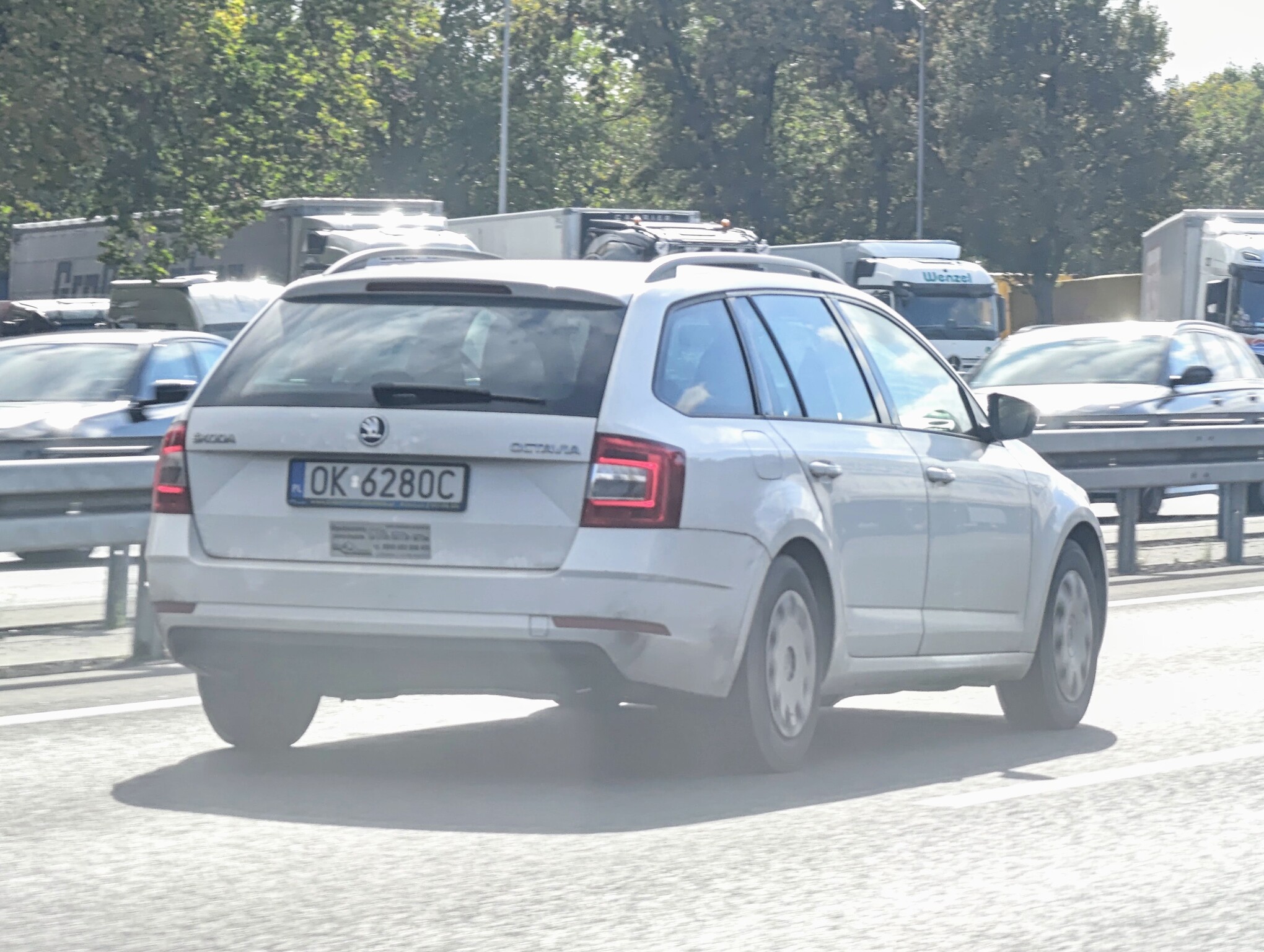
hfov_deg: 23.0
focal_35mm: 85
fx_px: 3108
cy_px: 476
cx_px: 632
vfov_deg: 17.4
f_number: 2.3
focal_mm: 22.5
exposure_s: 1/400
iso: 100
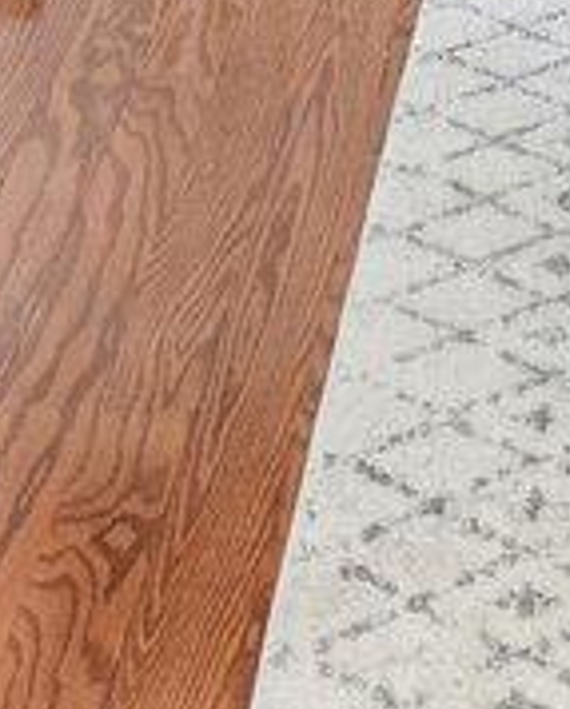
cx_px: 713
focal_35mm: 151
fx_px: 3176
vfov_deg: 10.2
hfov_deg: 10.1
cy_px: -1229
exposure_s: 1/15
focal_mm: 14
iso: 220
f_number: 8
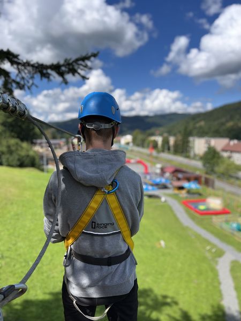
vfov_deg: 67.3
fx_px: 241
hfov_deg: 53.1
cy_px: 160
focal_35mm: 26
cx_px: 120
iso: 50
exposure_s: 1/1389
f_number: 1.6
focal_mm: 5.1
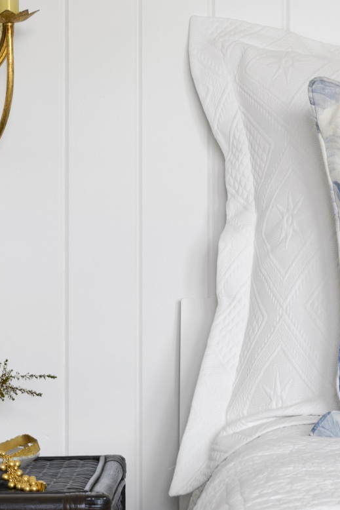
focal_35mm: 185
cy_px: 325
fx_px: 2619
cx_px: 204
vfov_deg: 11.1
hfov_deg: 7.4
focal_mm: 50
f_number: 8
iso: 100
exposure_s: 1/2.5
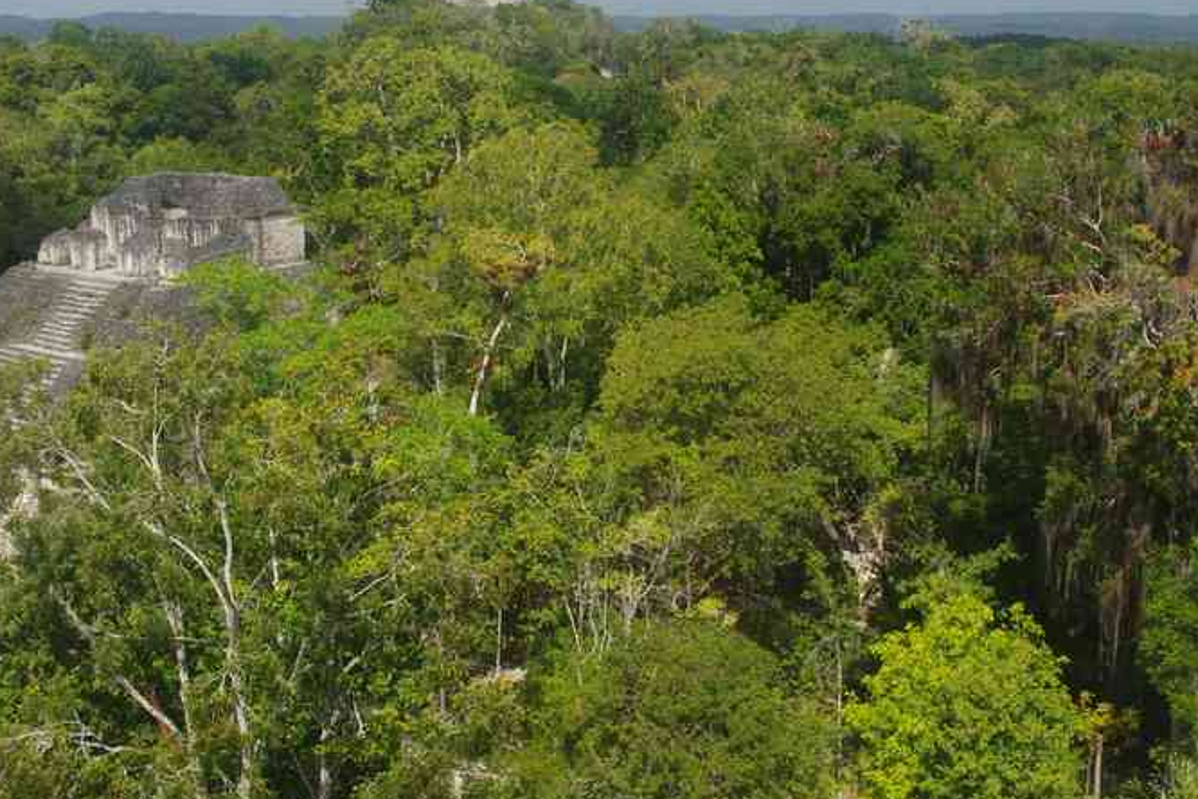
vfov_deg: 25.8
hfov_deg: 38.0
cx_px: 476
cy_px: 257
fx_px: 1729
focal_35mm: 52
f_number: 11
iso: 200
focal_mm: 23.1
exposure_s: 1/100
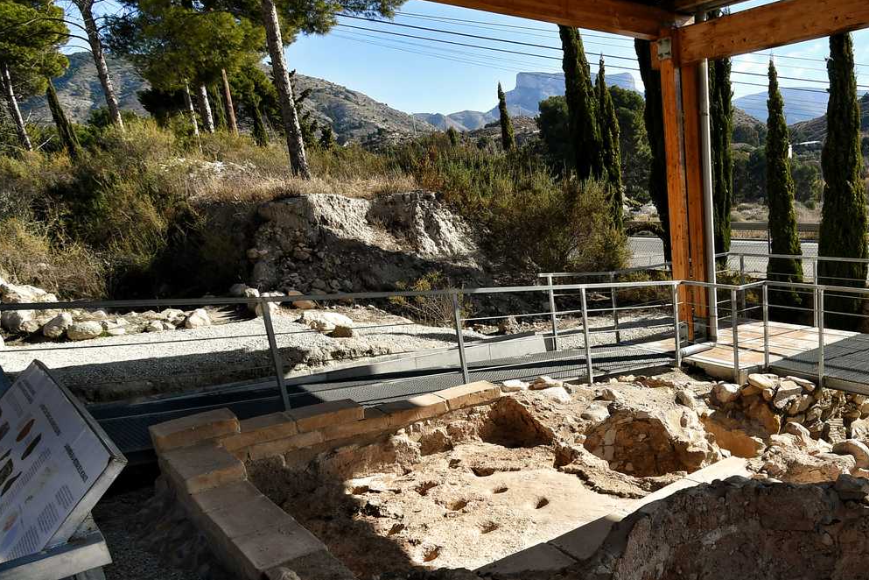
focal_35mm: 29
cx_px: 675
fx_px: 700
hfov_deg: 59.5
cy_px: 390
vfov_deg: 44.3
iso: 100
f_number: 8
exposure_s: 1/250
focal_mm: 10
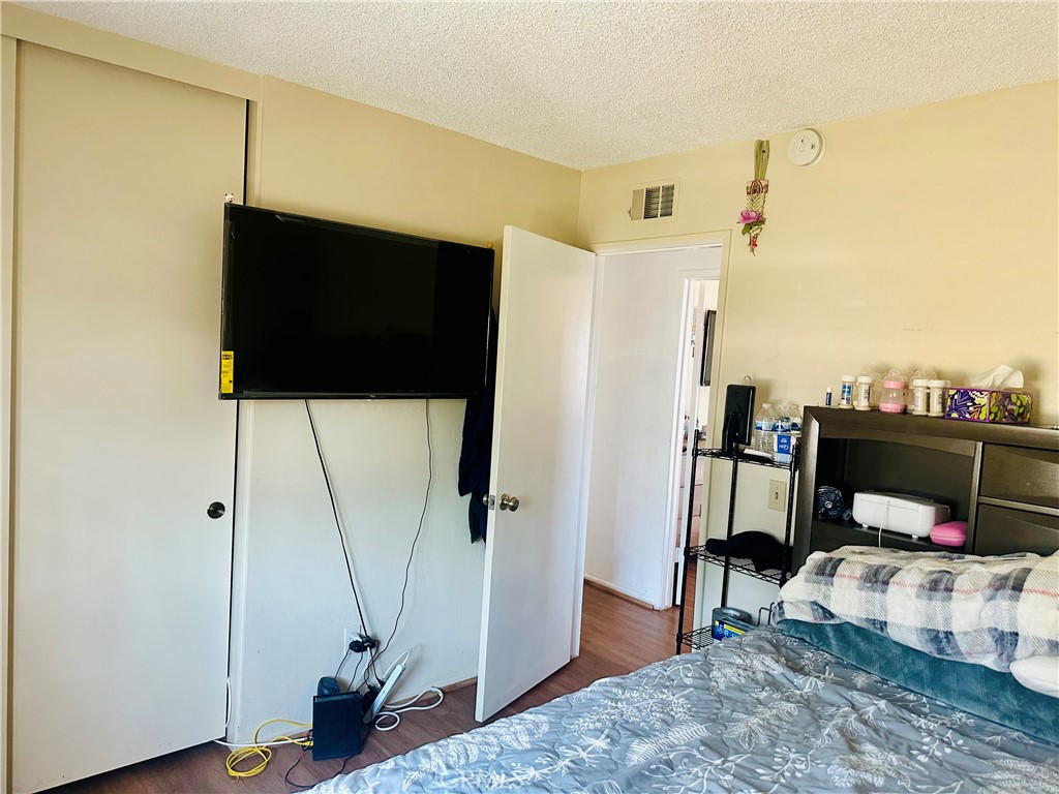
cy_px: 397
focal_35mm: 24
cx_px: 530
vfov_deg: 56.8
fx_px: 734
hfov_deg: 71.6
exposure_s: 1/60
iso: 320
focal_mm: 6.86
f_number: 1.78
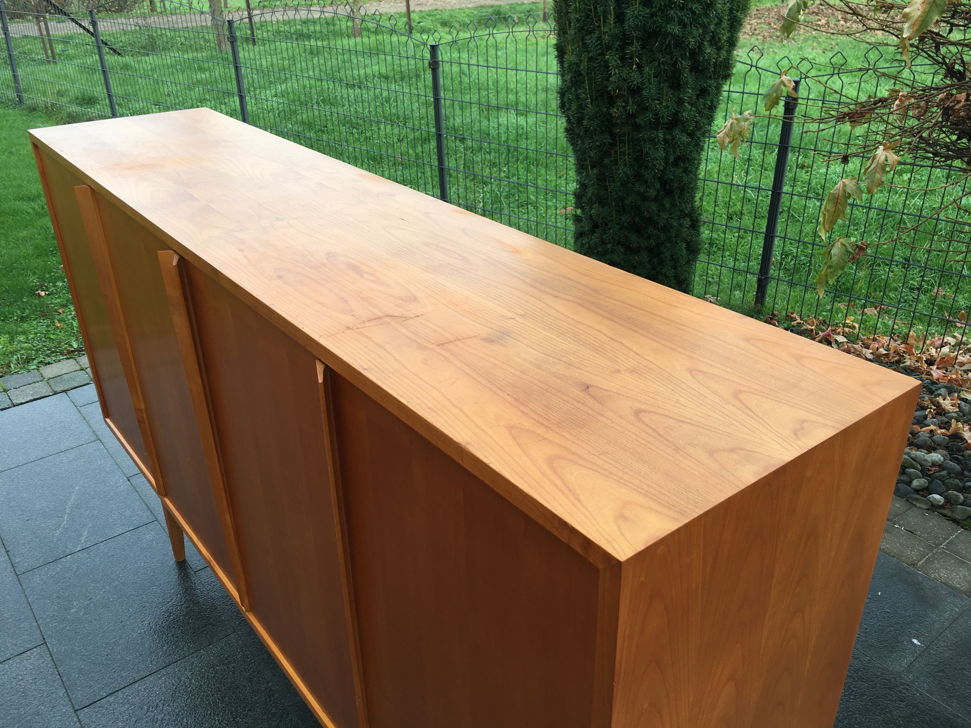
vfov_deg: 48.2
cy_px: 364
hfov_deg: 61.7
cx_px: 486
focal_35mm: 29
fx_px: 813
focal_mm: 4.15
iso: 25
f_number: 2.2
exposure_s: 1/124
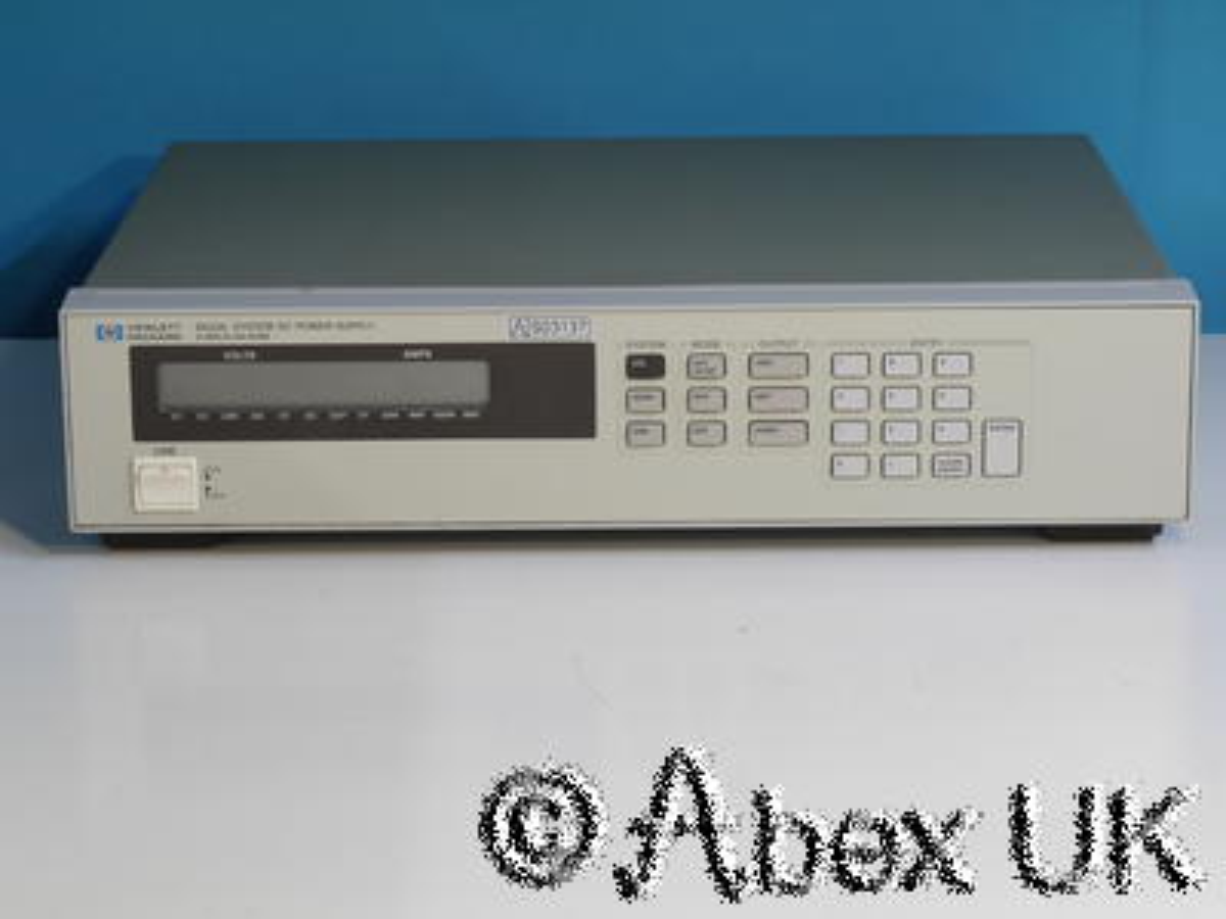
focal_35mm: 110
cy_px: 460
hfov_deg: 17.9
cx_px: 613
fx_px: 3896
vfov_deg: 13.5
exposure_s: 1/3.2
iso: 400
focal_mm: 55
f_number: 13
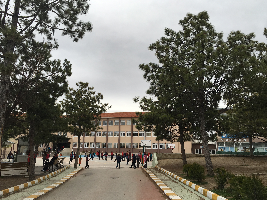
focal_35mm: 30
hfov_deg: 60.0
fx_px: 231
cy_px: 98
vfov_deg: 46.8
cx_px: 131
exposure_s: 1/450
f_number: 2.2
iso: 25
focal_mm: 4.15
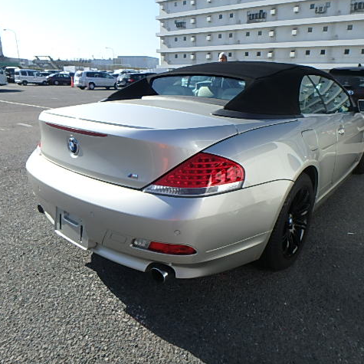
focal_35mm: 25
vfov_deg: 62.9
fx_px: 297
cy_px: 181
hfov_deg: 62.7
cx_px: 205
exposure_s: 1/1000
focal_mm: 3.7
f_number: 3.5
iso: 125
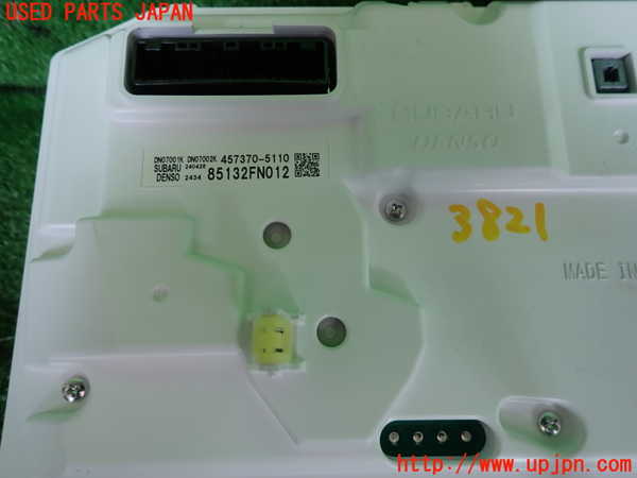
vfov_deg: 54.9
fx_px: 460
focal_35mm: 25
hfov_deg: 69.4
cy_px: 239
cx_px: 318
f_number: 2
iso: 100
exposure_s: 1/100
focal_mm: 4.5
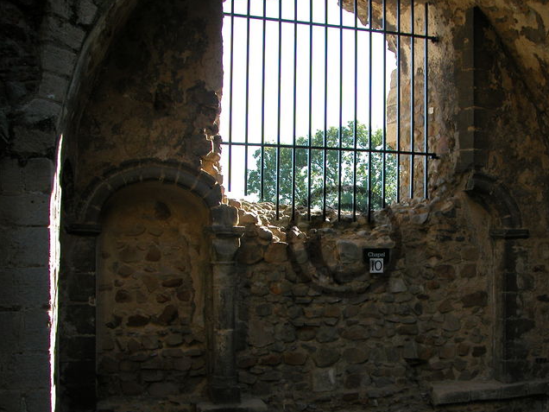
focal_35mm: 44
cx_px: 344
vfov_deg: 32.8
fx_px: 698
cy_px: 242
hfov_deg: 42.6
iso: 100
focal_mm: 8.9
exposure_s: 1/126
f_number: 3.5
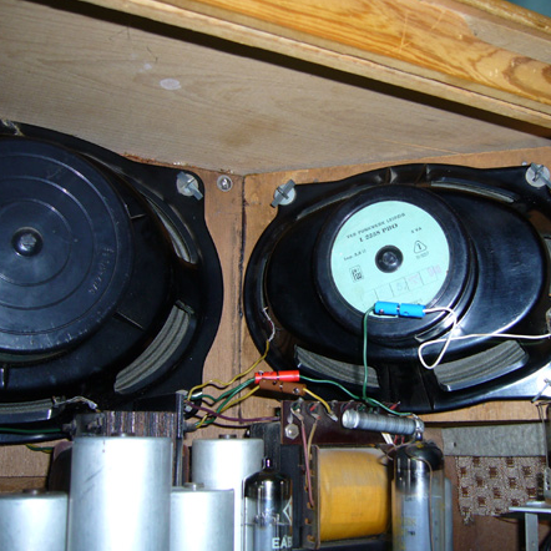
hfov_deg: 40.0
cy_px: 274
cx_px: 307
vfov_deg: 40.0
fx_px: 756
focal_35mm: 42
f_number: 2.8
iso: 100
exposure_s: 1/8
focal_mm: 5.8
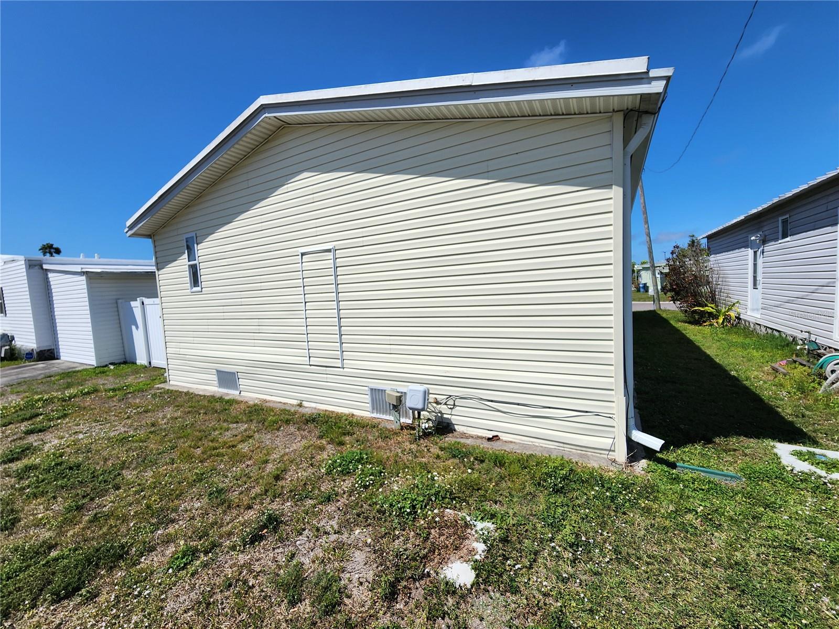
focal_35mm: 13
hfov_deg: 106.2
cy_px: 314
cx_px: 420
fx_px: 315
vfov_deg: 89.9
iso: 50
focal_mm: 2.2
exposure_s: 1/3618
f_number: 2.2
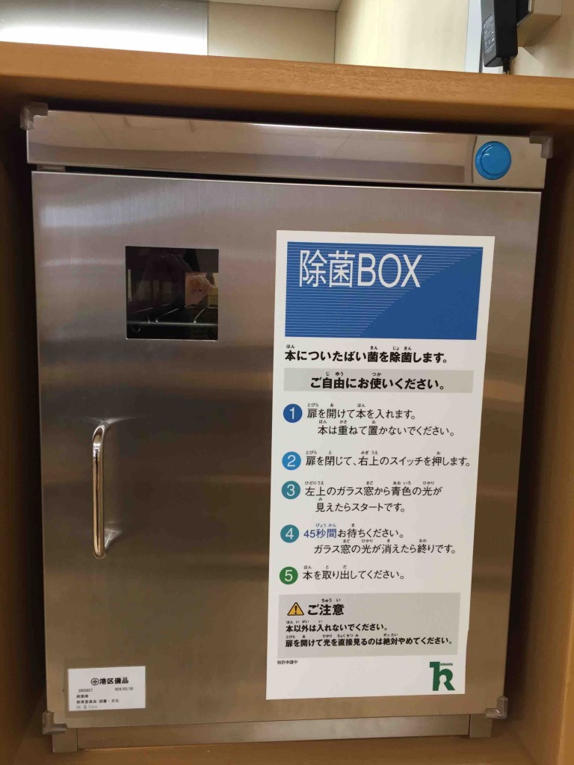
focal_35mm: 29
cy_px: 382
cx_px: 287
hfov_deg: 48.2
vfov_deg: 61.7
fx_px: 641
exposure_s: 1/30
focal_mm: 4.15
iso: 64
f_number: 2.2
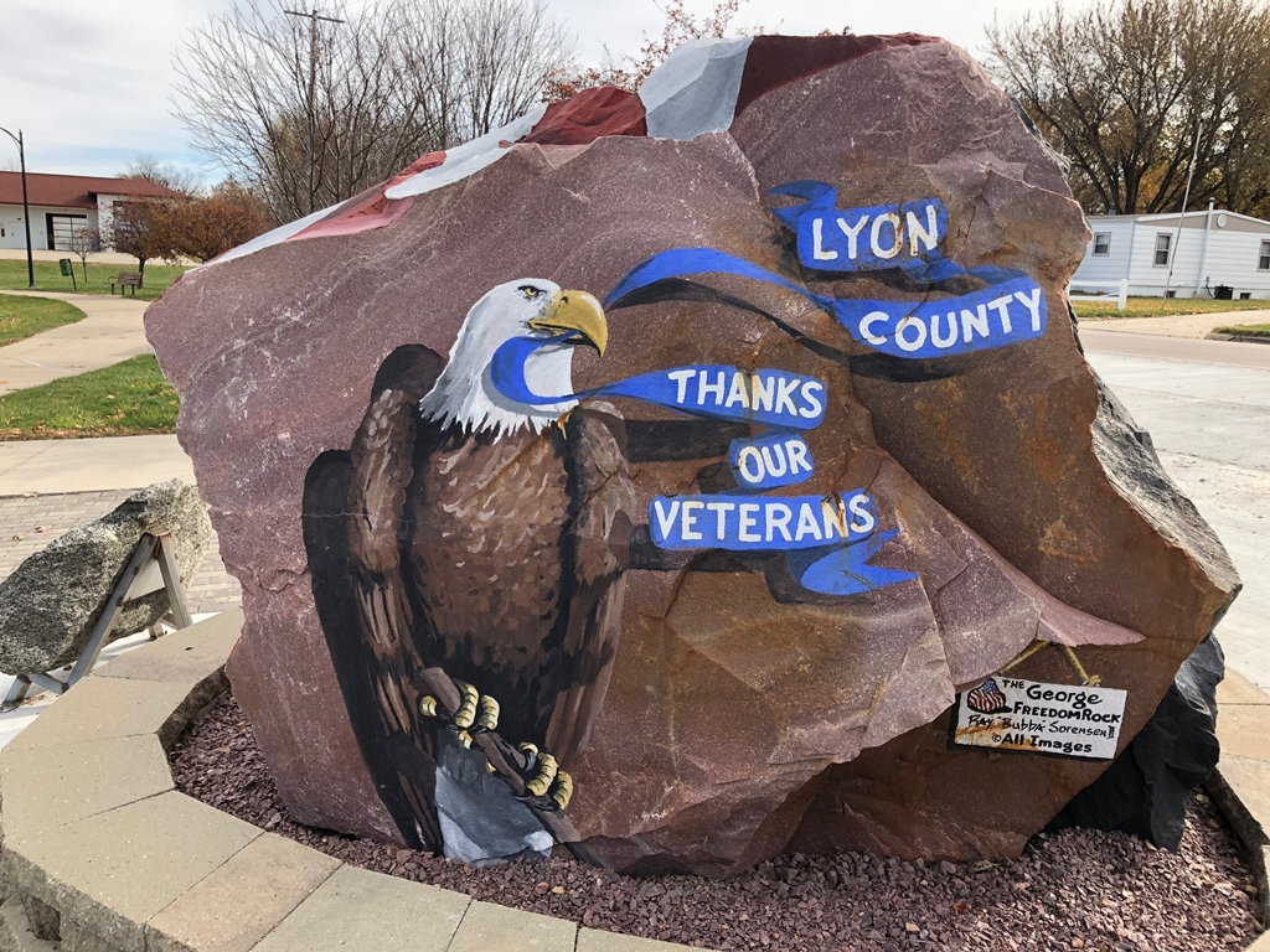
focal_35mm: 28
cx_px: 635
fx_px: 1027
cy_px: 476
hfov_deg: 63.4
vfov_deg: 49.7
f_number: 1.8
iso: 20
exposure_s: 1/640
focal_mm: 3.99
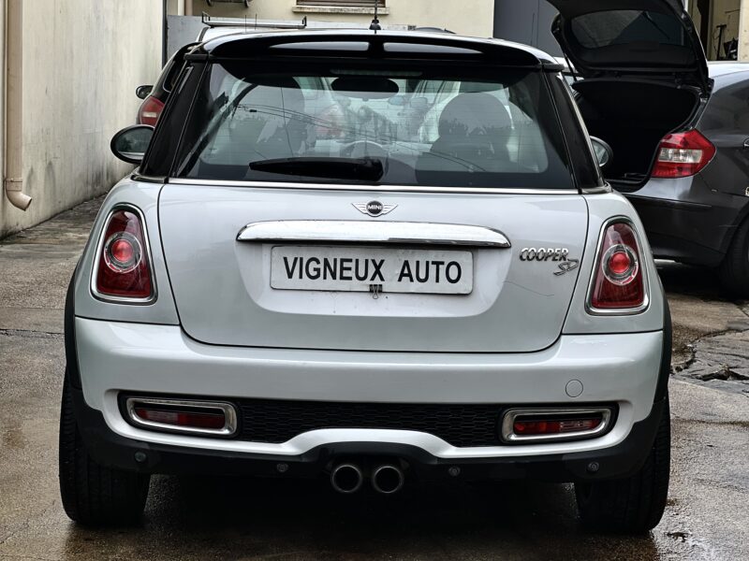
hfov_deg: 25.3
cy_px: 280
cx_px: 374
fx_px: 1666
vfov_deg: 19.1
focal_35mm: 77
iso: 32
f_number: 2.8
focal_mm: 9
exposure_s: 1/449
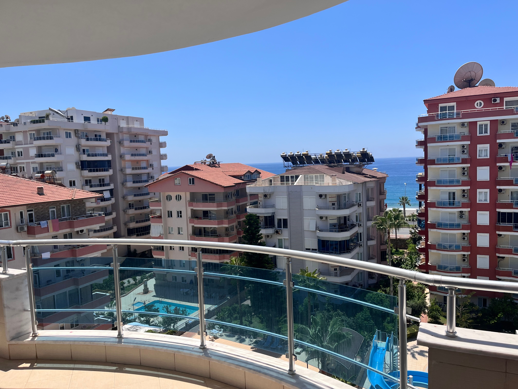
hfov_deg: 67.3
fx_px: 389
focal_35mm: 26
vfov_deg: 53.1
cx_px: 259
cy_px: 194
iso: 50
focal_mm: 5.1
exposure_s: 1/4484
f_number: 1.6
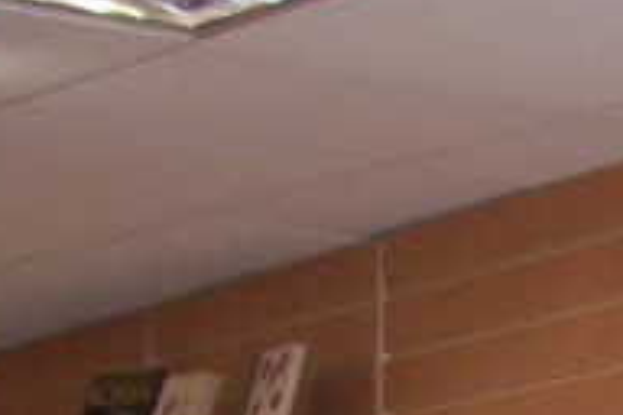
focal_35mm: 181
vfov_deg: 7.1
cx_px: 1616
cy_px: 1070
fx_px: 3132
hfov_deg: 9.7
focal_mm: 5.6
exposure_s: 1/90
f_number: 2.7
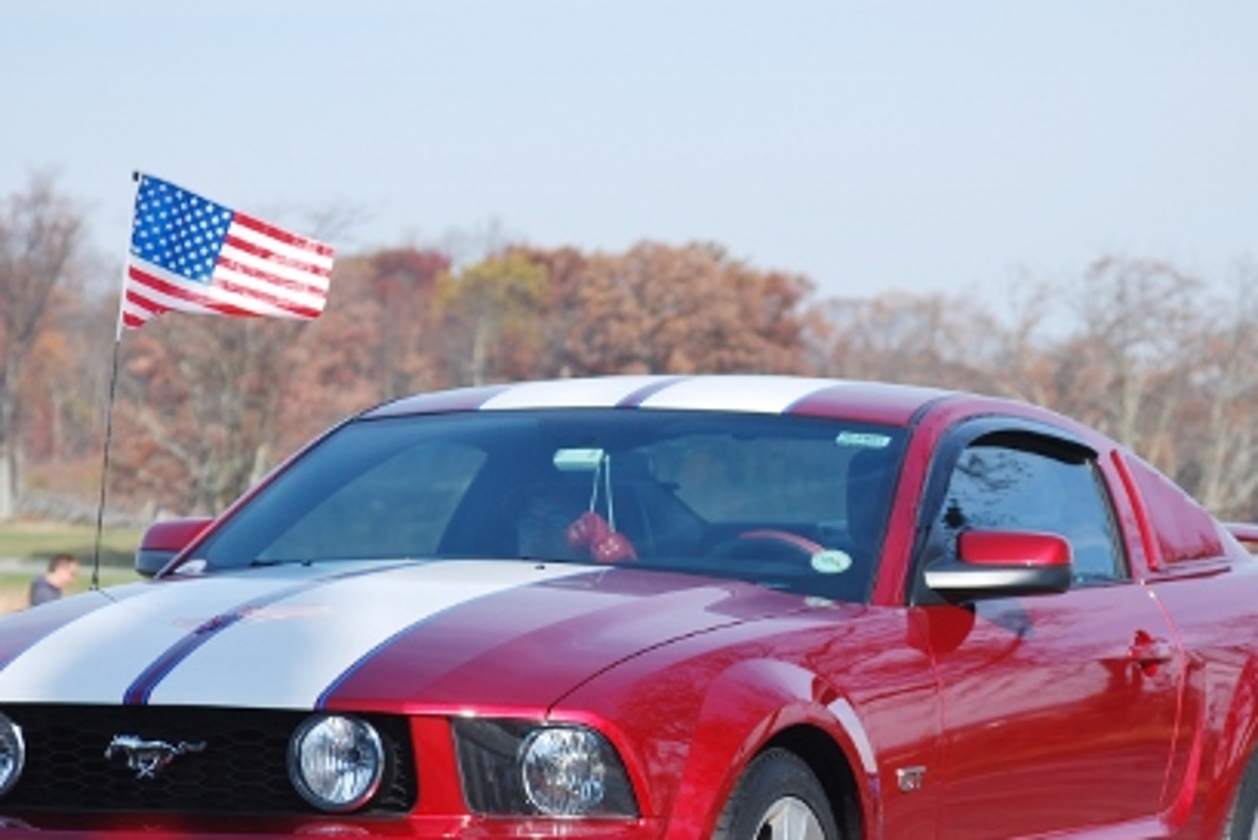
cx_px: 695
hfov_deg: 9.5
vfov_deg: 6.4
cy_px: 569
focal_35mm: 216
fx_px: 7550
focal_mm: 92
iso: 160
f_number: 5.6
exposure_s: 1/500
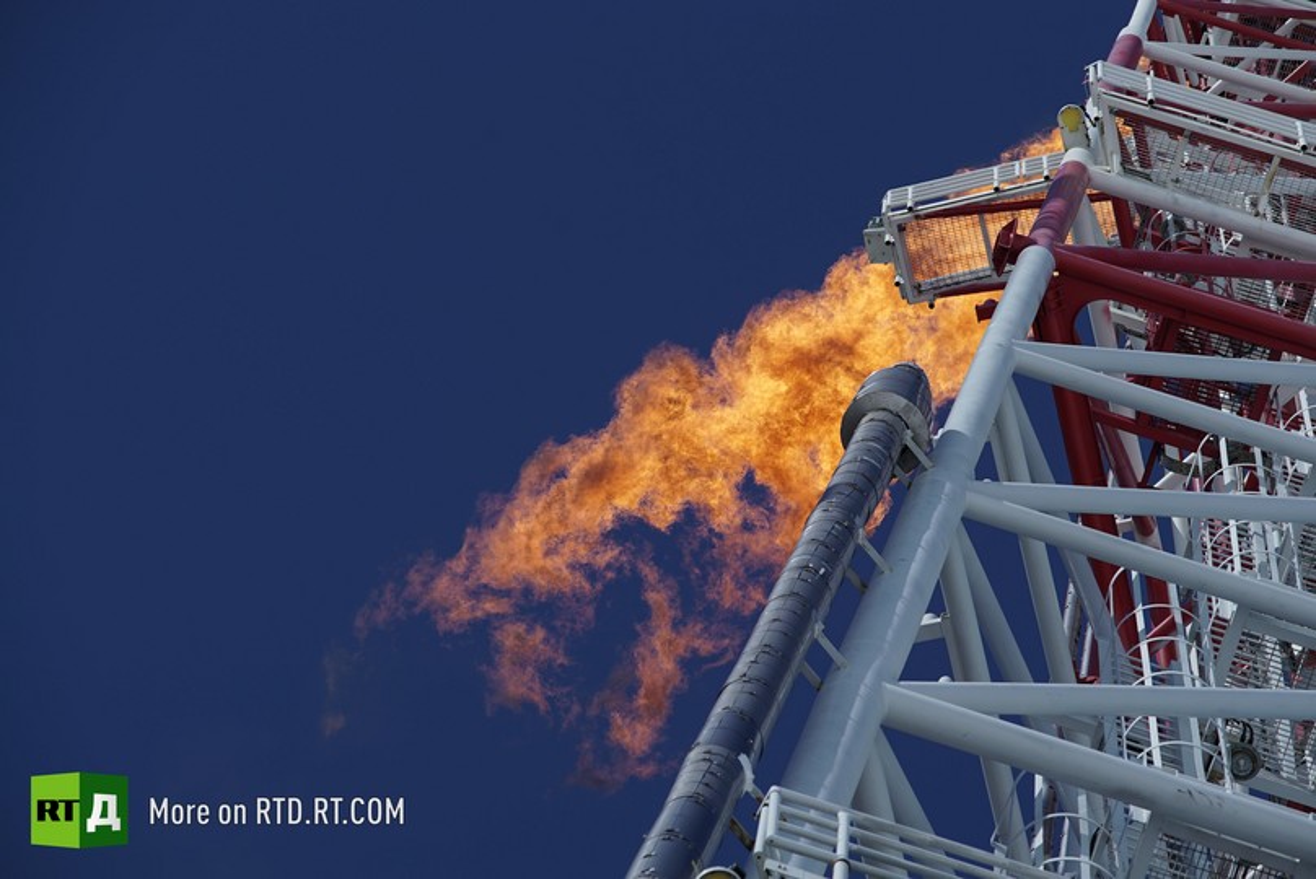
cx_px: 658
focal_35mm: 200
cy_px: 440
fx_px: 7316
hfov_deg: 10.3
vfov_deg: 6.9
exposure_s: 1/1000
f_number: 8
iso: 100
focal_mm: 200
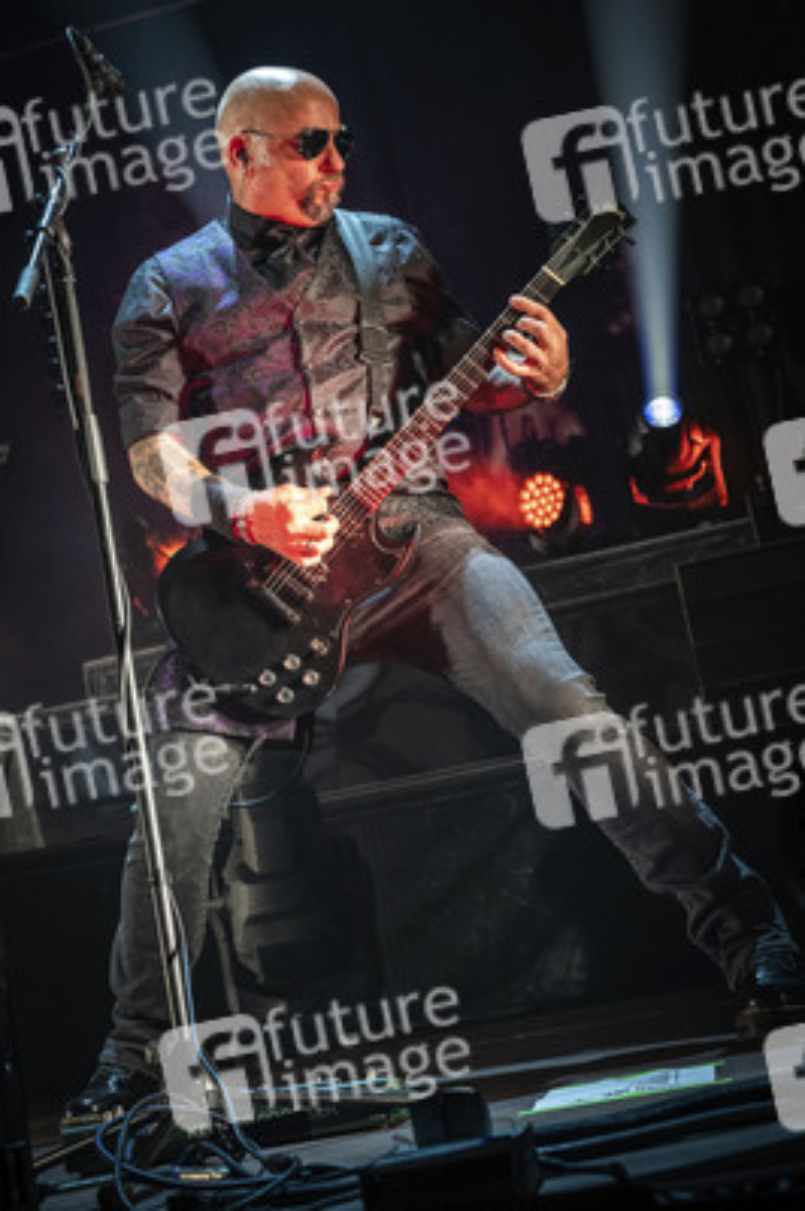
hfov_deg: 31.1
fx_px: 1445
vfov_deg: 45.5
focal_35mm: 43
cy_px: 606
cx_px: 402
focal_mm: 43
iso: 2000
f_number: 5
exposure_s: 1/320
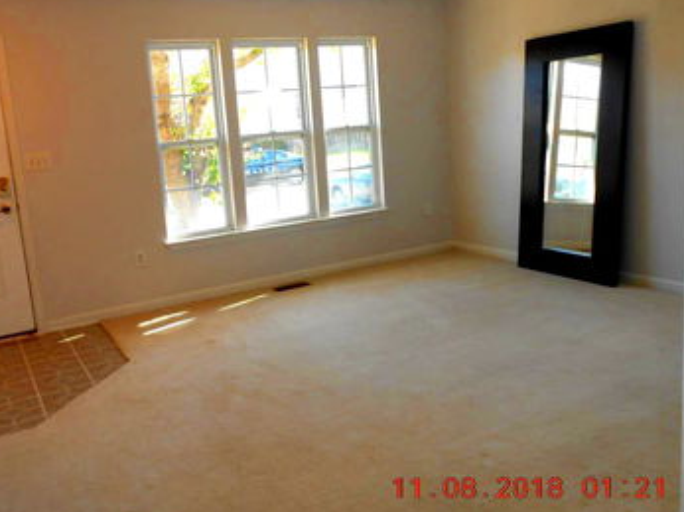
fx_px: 632
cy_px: 238
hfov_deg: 56.6
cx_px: 289
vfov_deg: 44.1
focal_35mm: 32
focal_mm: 4.6
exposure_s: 1/50
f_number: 3.5
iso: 80
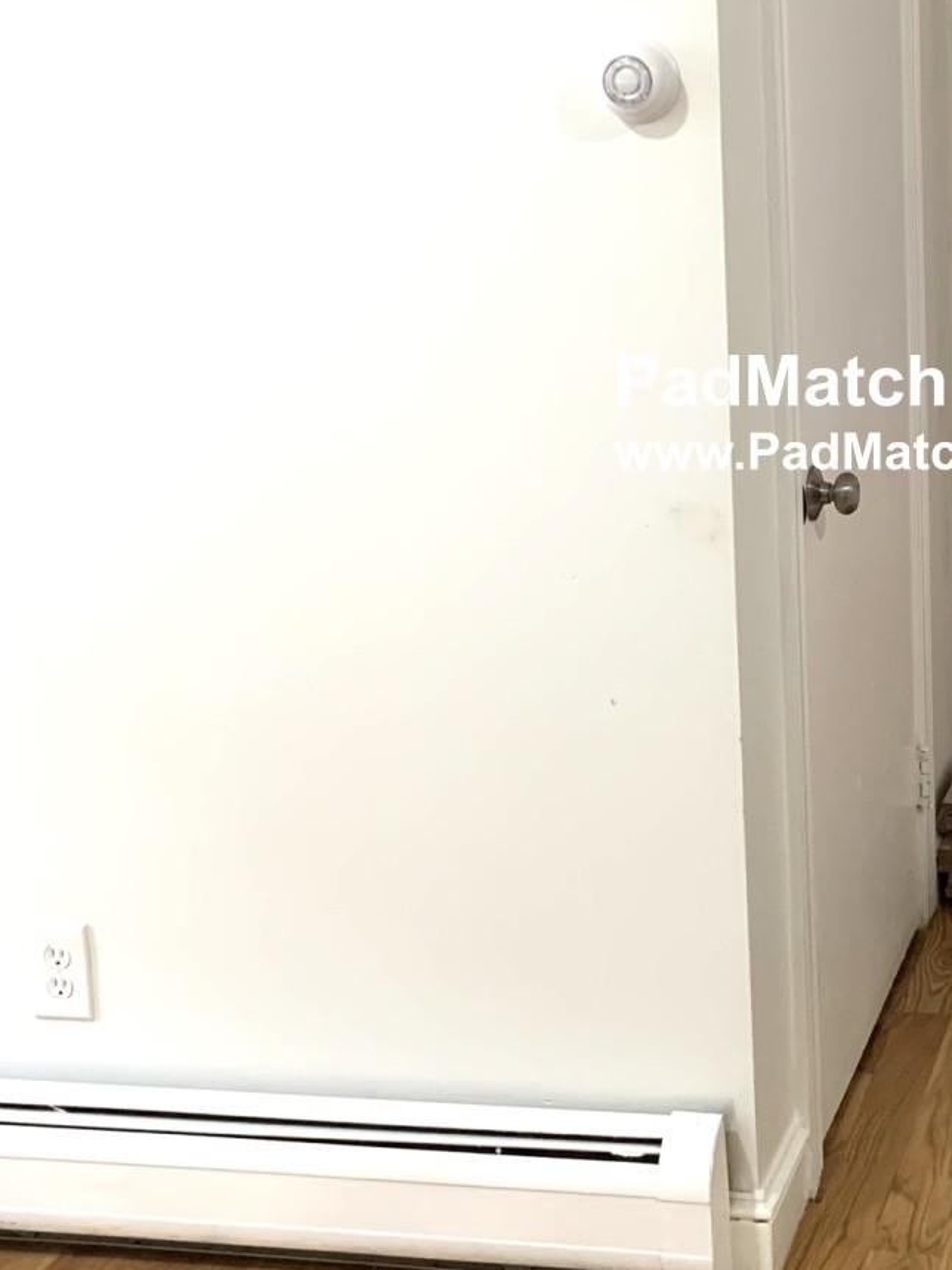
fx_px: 2274
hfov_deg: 22.9
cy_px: 418
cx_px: 897
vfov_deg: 31.0
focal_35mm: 62
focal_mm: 4.25
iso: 200
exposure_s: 1/60
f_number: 1.8
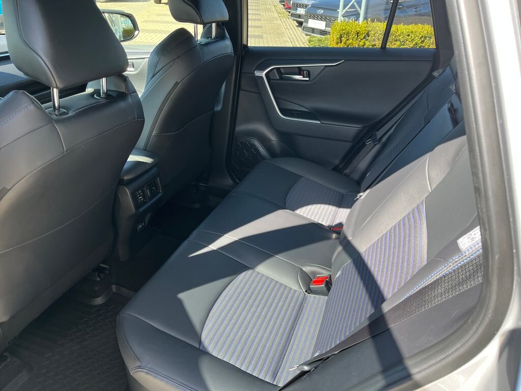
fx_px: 391
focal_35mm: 26
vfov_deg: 53.1
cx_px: 260
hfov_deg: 67.3
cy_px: 196
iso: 50
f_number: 1.6
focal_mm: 5.1
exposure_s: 1/182
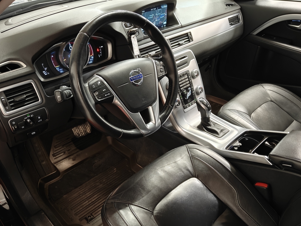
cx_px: 154
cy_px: 124
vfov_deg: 46.7
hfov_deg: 60.0
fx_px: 261
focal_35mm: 30
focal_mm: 5.59
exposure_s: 1/28
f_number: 1.8
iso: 200
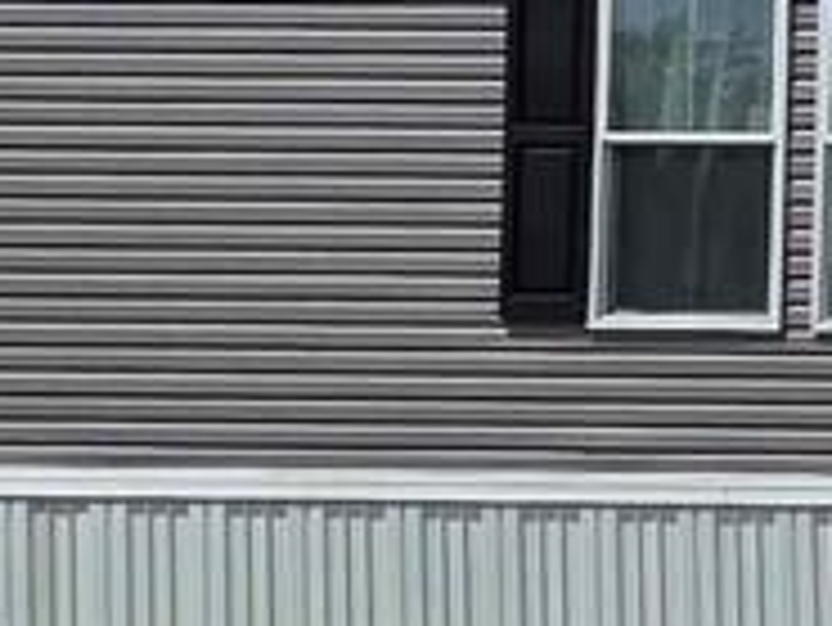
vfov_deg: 14.7
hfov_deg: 11.4
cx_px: 2492
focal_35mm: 101
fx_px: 2429
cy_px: 266
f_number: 2.2
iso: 50
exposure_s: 1/3238
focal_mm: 2.2
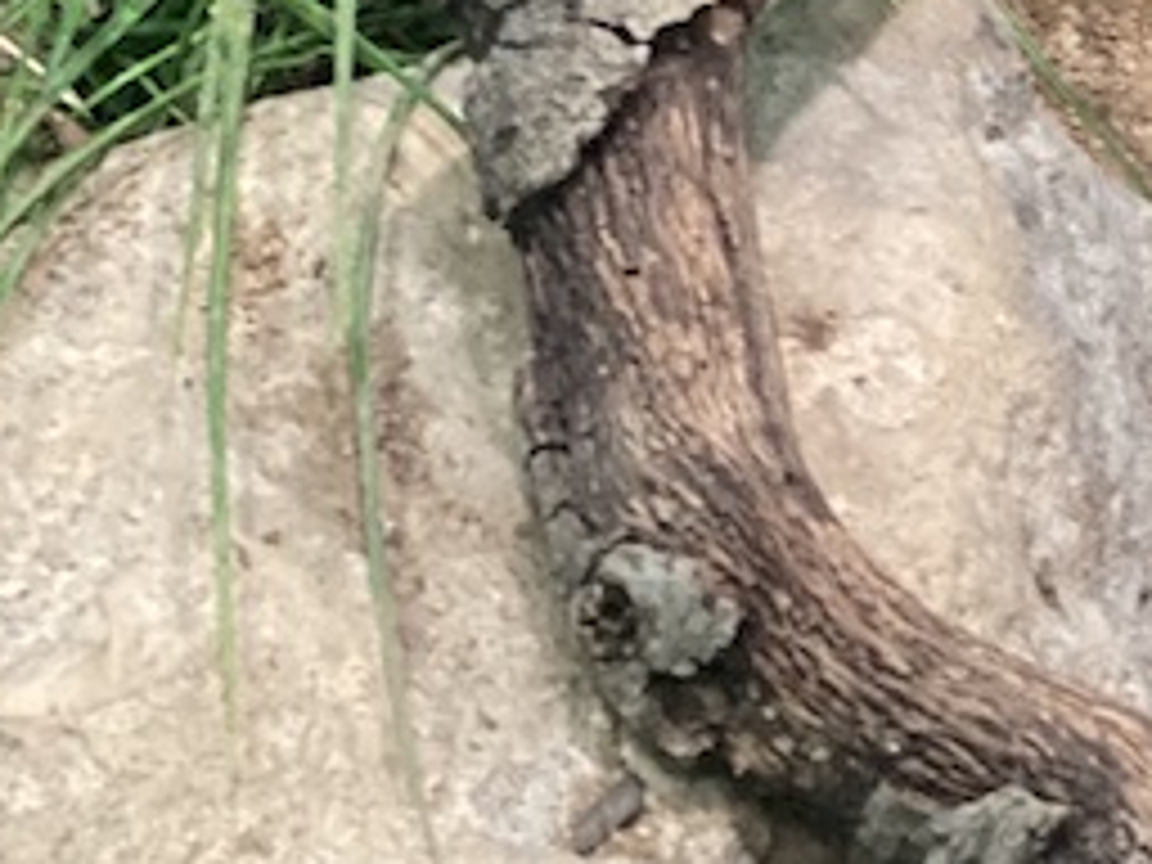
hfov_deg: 10.4
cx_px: 1818
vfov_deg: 8.1
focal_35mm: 183
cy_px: 25
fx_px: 6090
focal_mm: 6
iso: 400
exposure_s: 1/15
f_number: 2
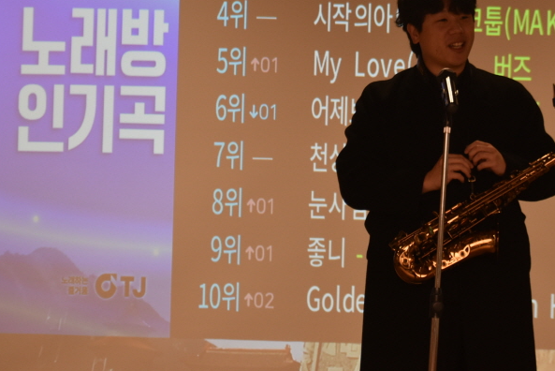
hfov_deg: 11.6
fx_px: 2730
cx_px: 413
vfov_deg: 7.8
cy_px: 96
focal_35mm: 177
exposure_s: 1/80
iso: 400
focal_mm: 70
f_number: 4.5
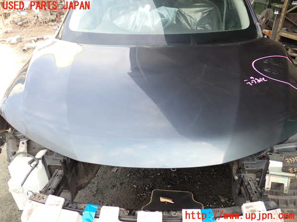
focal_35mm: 30
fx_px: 257
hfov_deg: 60.0
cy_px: 111
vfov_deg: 46.8
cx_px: 148
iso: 100
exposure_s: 1/200
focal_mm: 5.4
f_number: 2.3
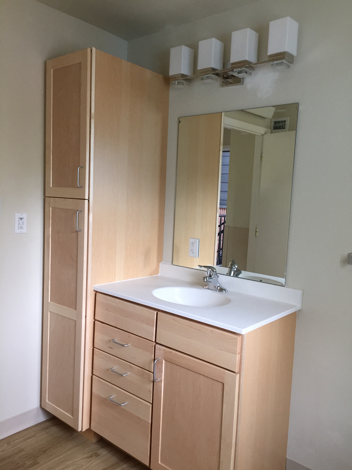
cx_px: 176
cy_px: 235
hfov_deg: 48.2
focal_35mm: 29
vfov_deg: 61.7
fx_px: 393
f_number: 2.2
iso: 125
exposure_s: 1/33
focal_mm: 4.15
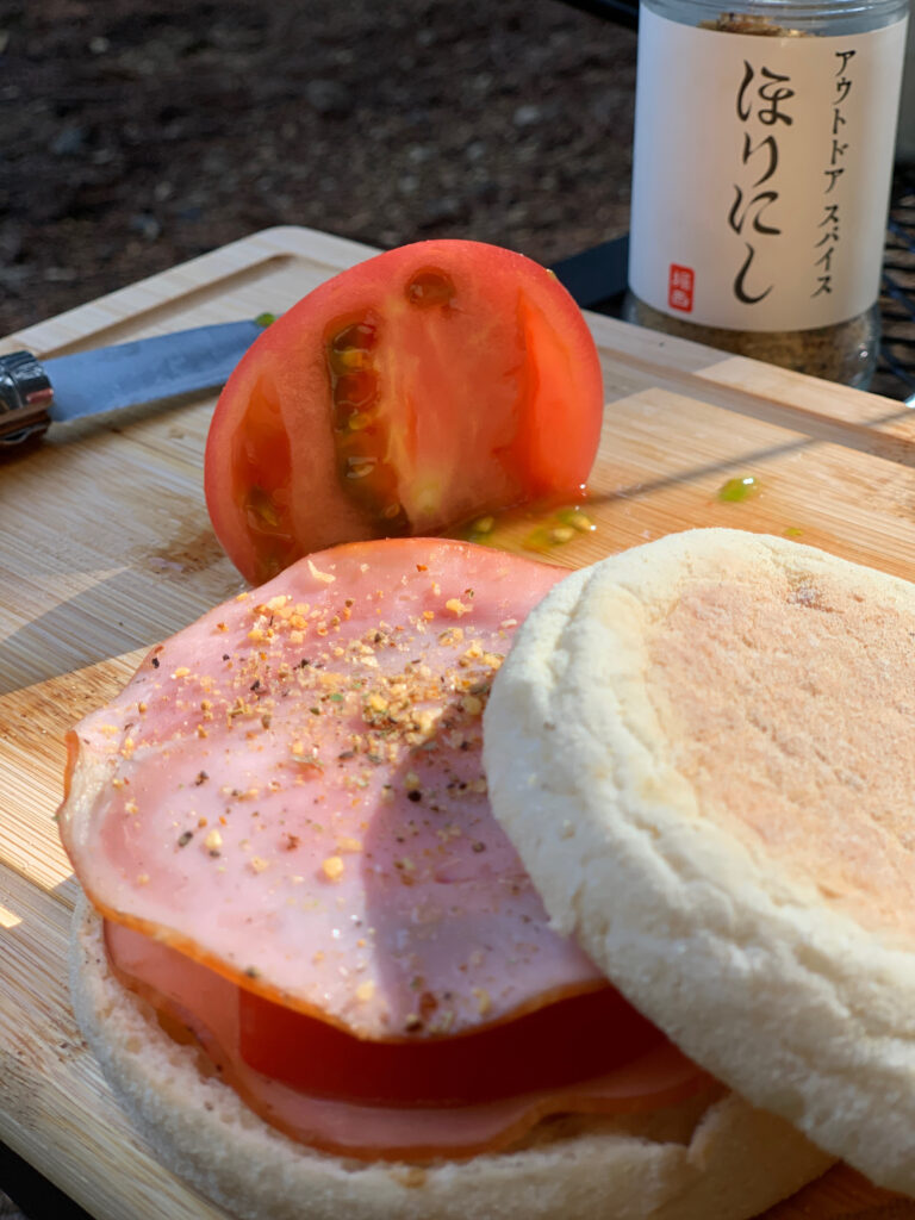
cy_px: 610
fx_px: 1833
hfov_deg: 28.0
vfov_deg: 36.8
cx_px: 458
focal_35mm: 52
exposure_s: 1/122
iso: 16
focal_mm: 6
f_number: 2.4
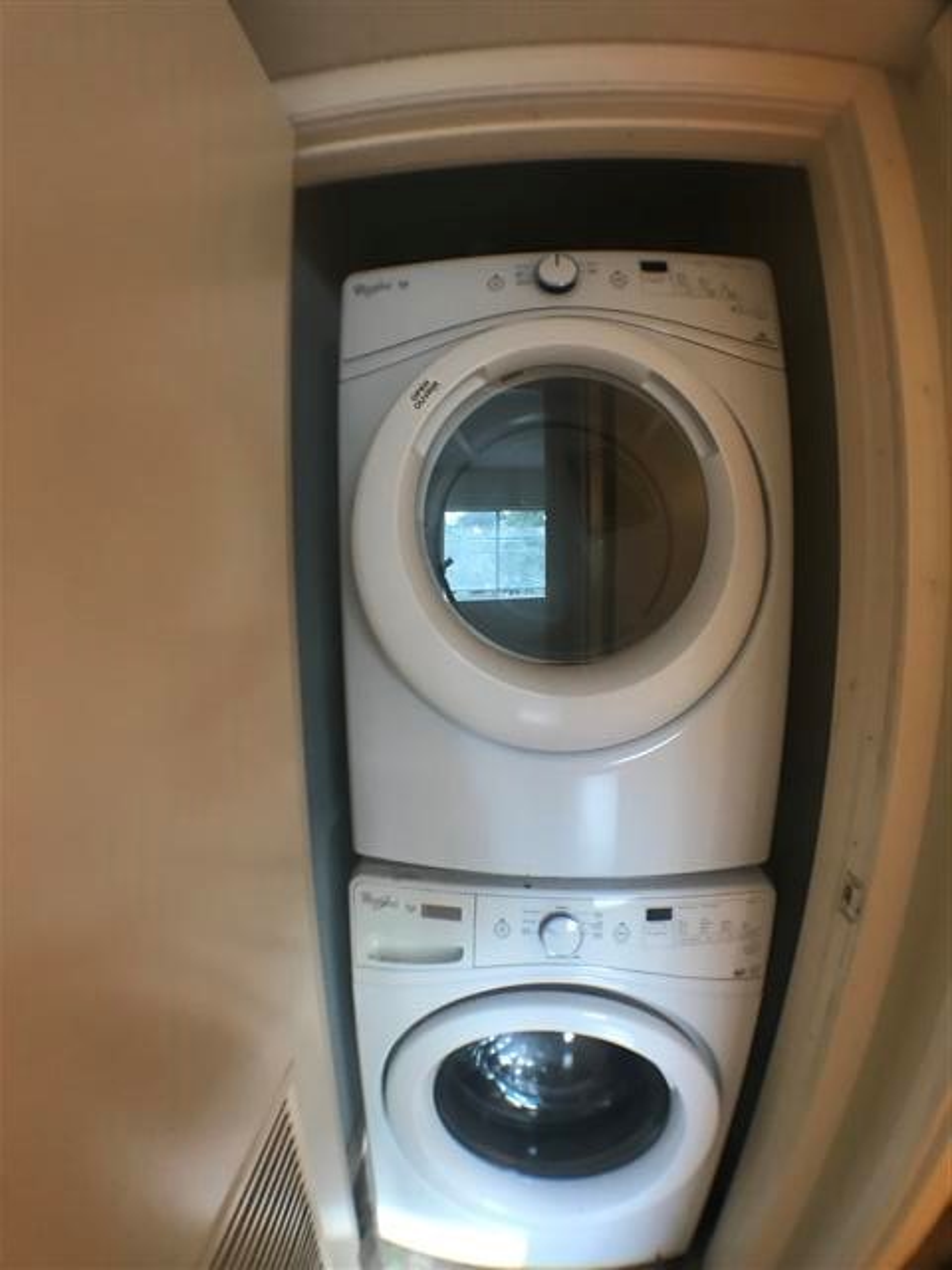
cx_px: 476
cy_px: 635
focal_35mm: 28
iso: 64
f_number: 1.8
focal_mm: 3.99
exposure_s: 1/15
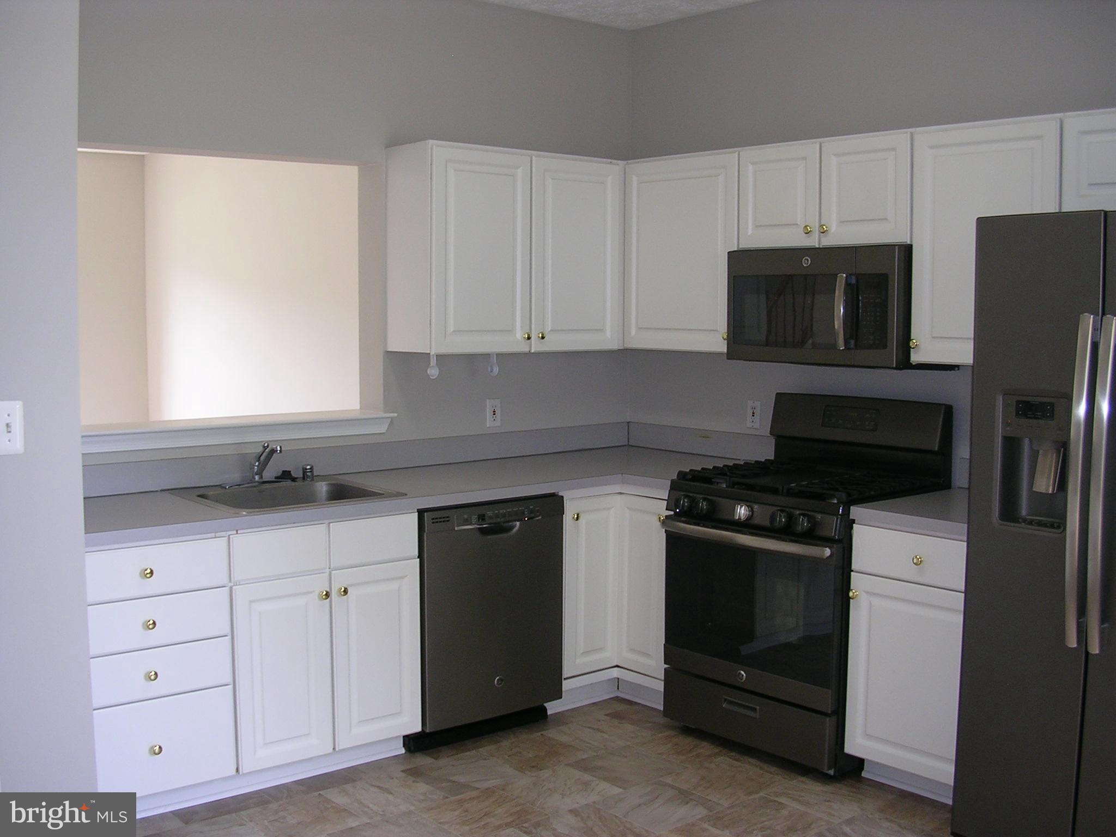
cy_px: 418
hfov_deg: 49.0
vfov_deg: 37.7
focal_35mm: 38
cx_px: 558
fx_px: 1225
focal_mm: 5.8
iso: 50
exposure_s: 1/30
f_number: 2.8
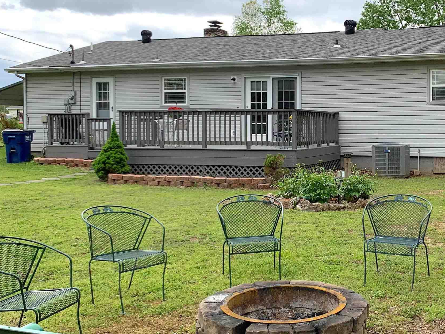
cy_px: 137
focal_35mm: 48
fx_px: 617
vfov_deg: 30.2
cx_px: 319
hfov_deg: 38.9
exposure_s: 1/1427
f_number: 1.8
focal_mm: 4.25
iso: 25
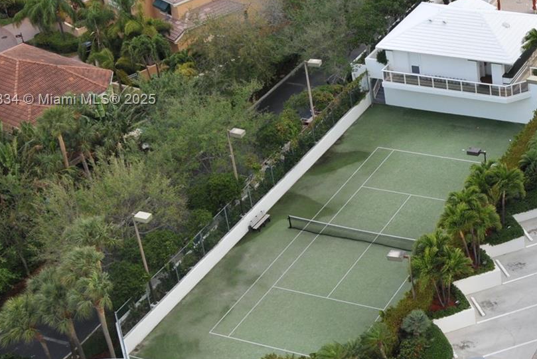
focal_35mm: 77
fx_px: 1149
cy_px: 100
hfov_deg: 25.6
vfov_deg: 17.7
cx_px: 475
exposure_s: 1/250
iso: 400
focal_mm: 26
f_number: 8
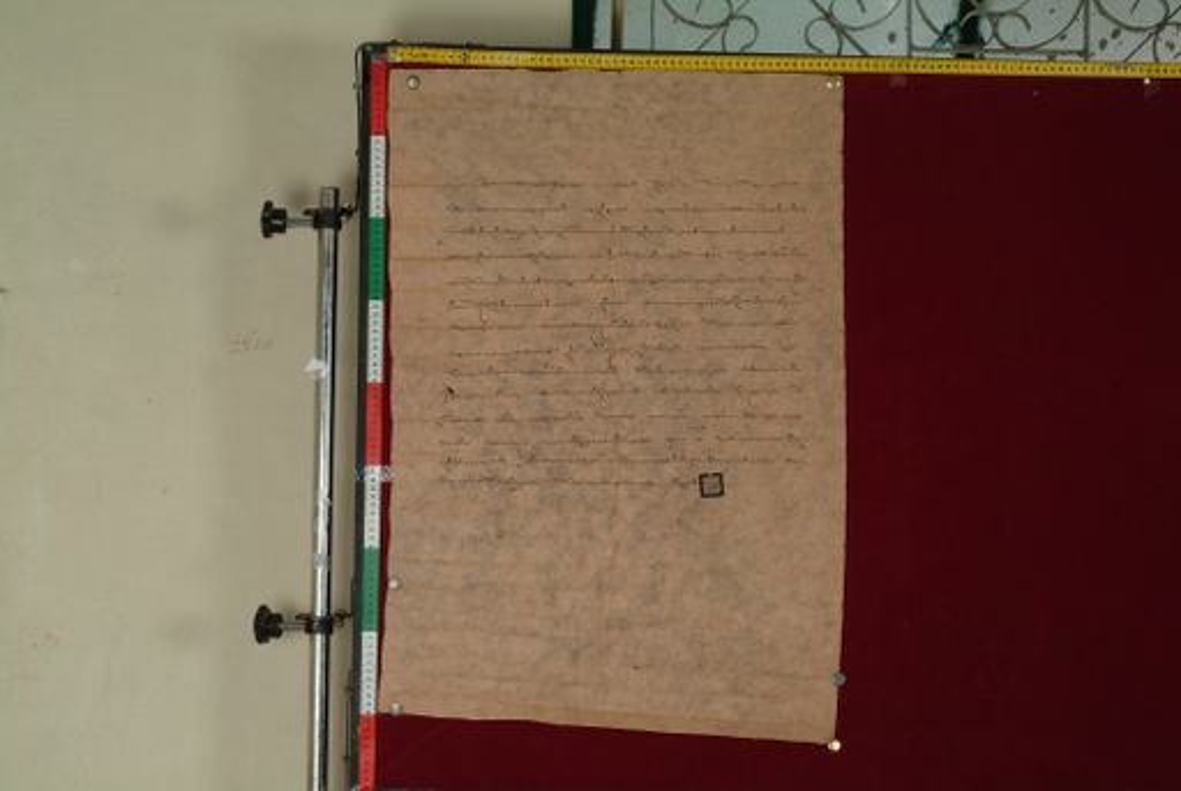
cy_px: 396
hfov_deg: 23.0
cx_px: 590
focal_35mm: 88
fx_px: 2907
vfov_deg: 15.5
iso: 160
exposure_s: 1/20
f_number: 13
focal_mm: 59
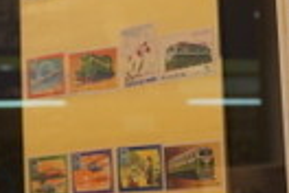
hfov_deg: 18.3
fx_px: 875
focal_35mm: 109
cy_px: 112
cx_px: 278
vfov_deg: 12.6
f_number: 4
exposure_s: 1/160
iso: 500
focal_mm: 16
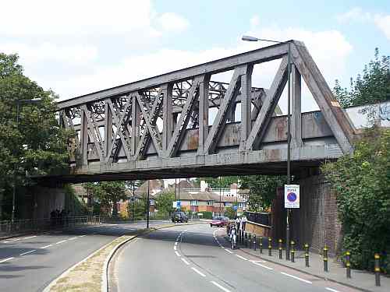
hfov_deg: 31.7
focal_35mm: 61
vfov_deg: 24.0
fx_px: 687
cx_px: 195
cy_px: 146
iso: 64
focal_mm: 9.9
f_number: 4.1
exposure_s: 1/250
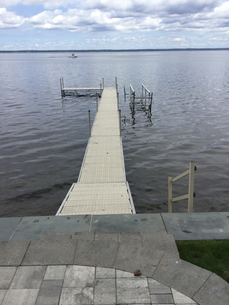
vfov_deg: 58.4
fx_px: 273
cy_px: 152
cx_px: 114
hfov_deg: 45.4
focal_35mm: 31
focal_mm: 3.3
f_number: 2.4
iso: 25
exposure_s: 1/1538
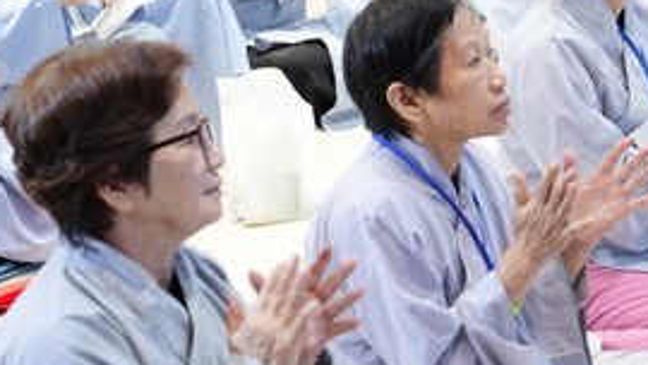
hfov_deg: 11.5
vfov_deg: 6.6
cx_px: 730
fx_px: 3162
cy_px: 30
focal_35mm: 184
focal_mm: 73
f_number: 4.5
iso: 3200
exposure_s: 1/80
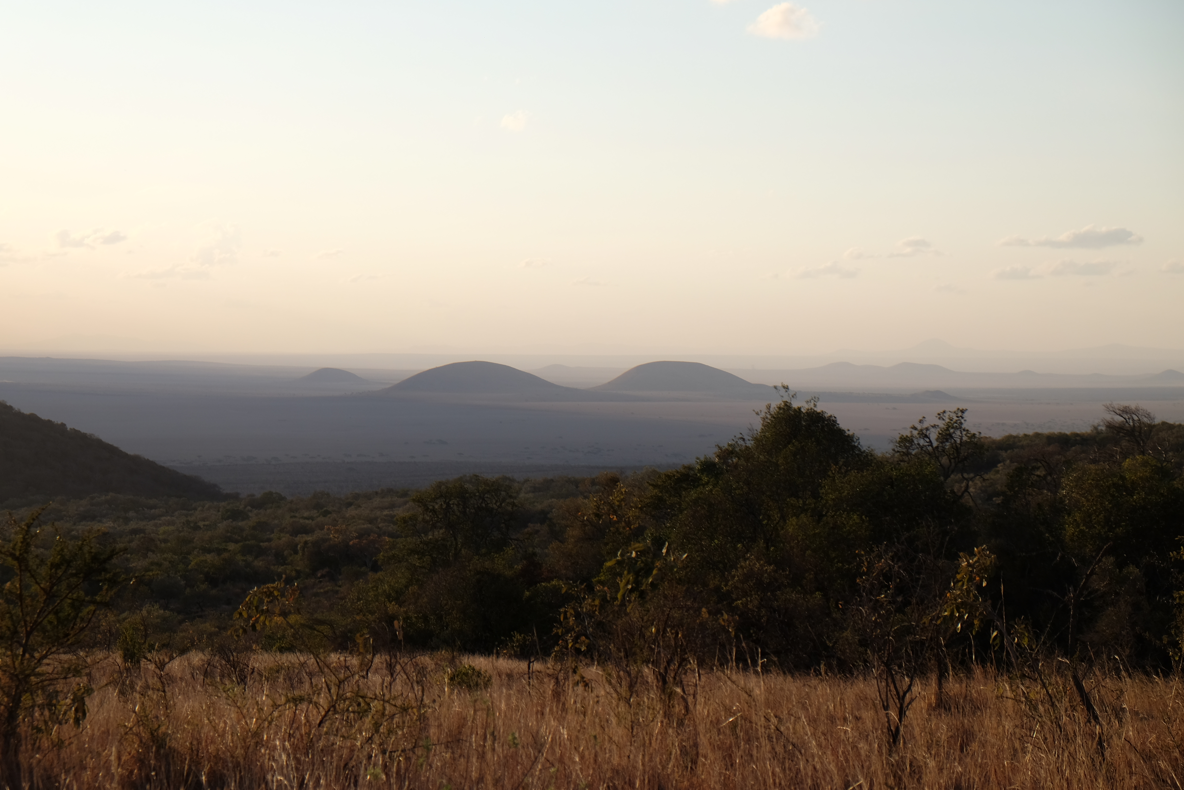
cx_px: 578
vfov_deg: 16.5
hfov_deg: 24.5
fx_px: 2730
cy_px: 412
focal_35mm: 83
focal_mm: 52.7
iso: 200
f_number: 5.6
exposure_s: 1/420
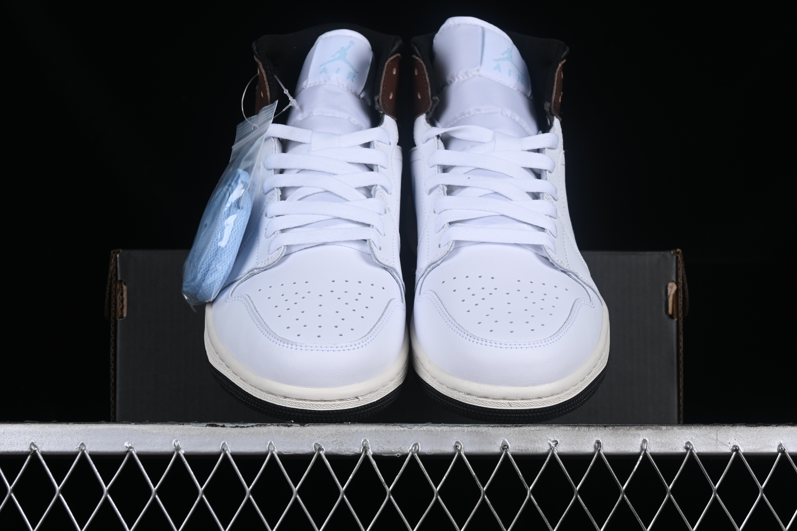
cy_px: 266
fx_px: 1660
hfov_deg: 27.0
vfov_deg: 18.2
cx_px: 398
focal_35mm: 75
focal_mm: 50
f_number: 9
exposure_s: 1/80
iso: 160
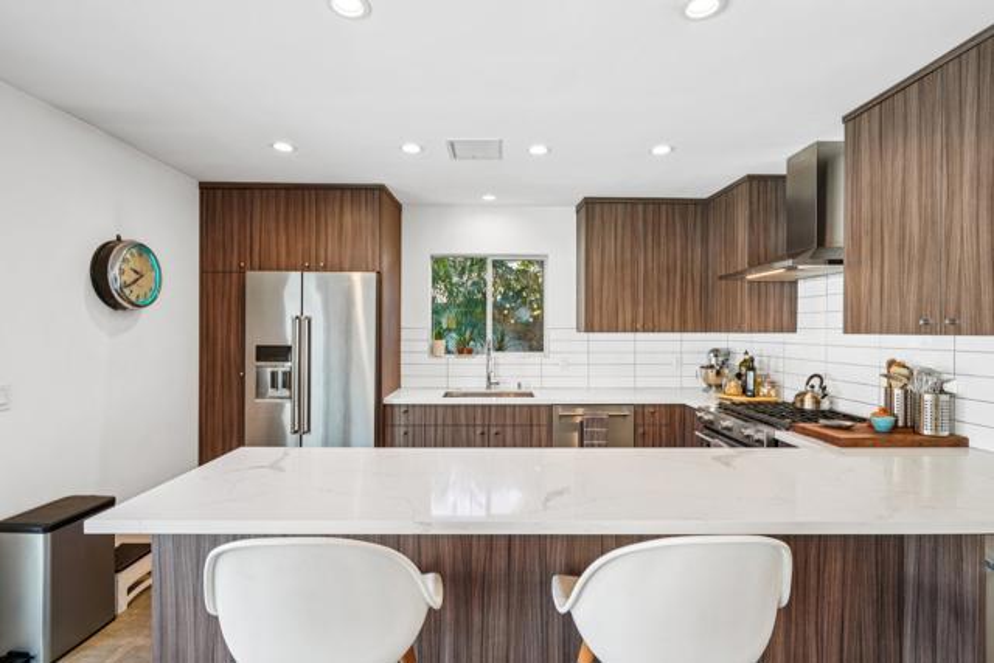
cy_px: 332
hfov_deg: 93.3
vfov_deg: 70.5
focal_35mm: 17
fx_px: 469
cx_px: 497
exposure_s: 1/30
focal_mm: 17
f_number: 8
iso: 400
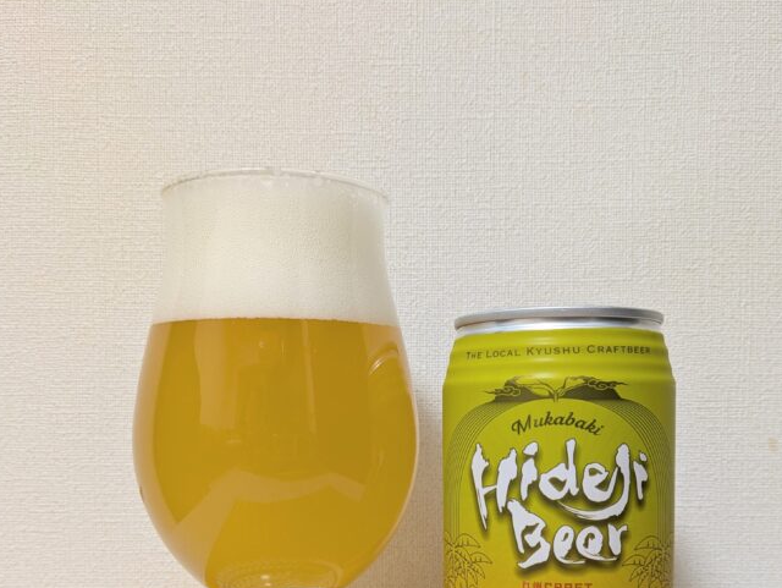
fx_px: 904
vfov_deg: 35.0
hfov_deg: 46.7
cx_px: 417
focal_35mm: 40
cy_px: 464
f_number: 1.89
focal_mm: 5.43
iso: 109
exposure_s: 1/24
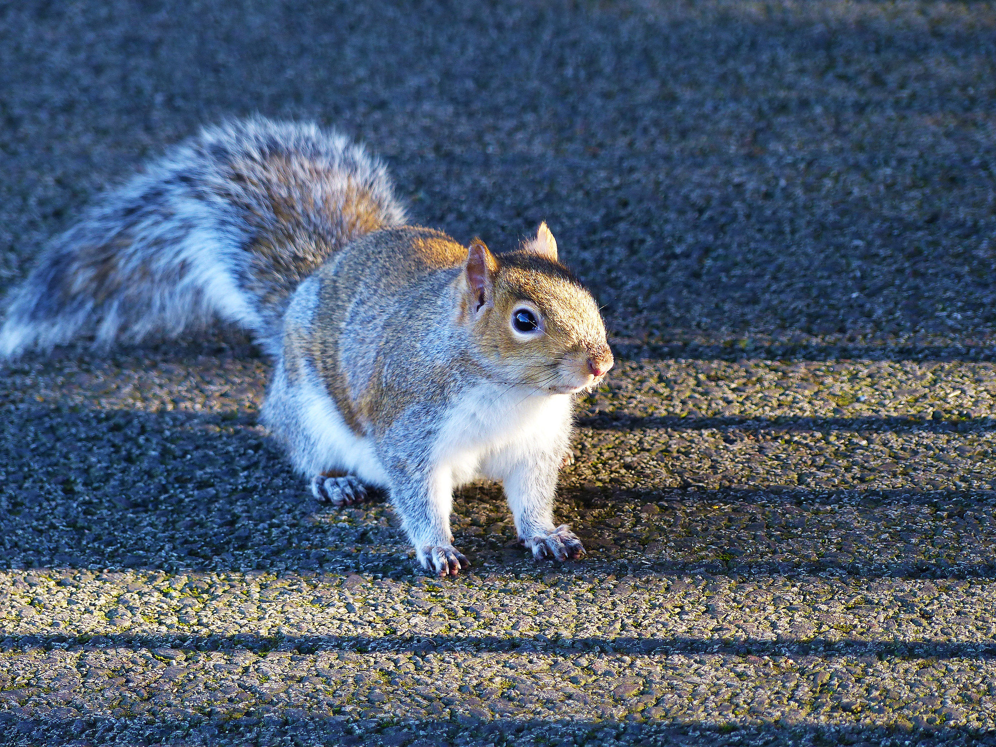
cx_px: 498
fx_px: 12085
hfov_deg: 4.7
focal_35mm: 420
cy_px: 374
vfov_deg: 3.5
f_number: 2.8
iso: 100
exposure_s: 1/100
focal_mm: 75.6
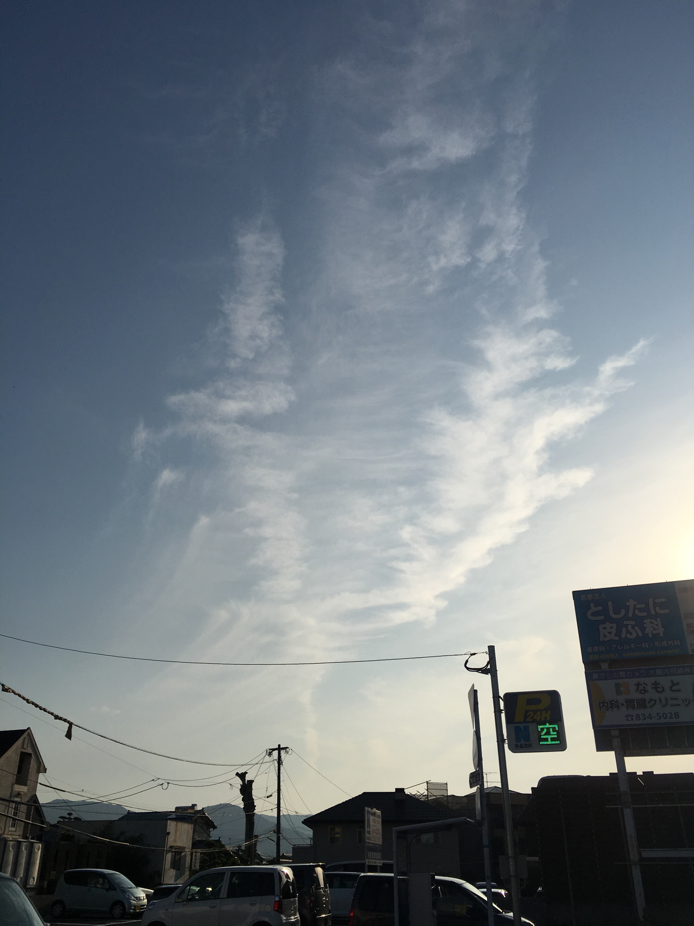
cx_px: 347
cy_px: 463
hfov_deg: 48.2
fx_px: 775
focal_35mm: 29
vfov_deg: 61.7
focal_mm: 4.15
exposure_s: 1/5917
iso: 25
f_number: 2.2
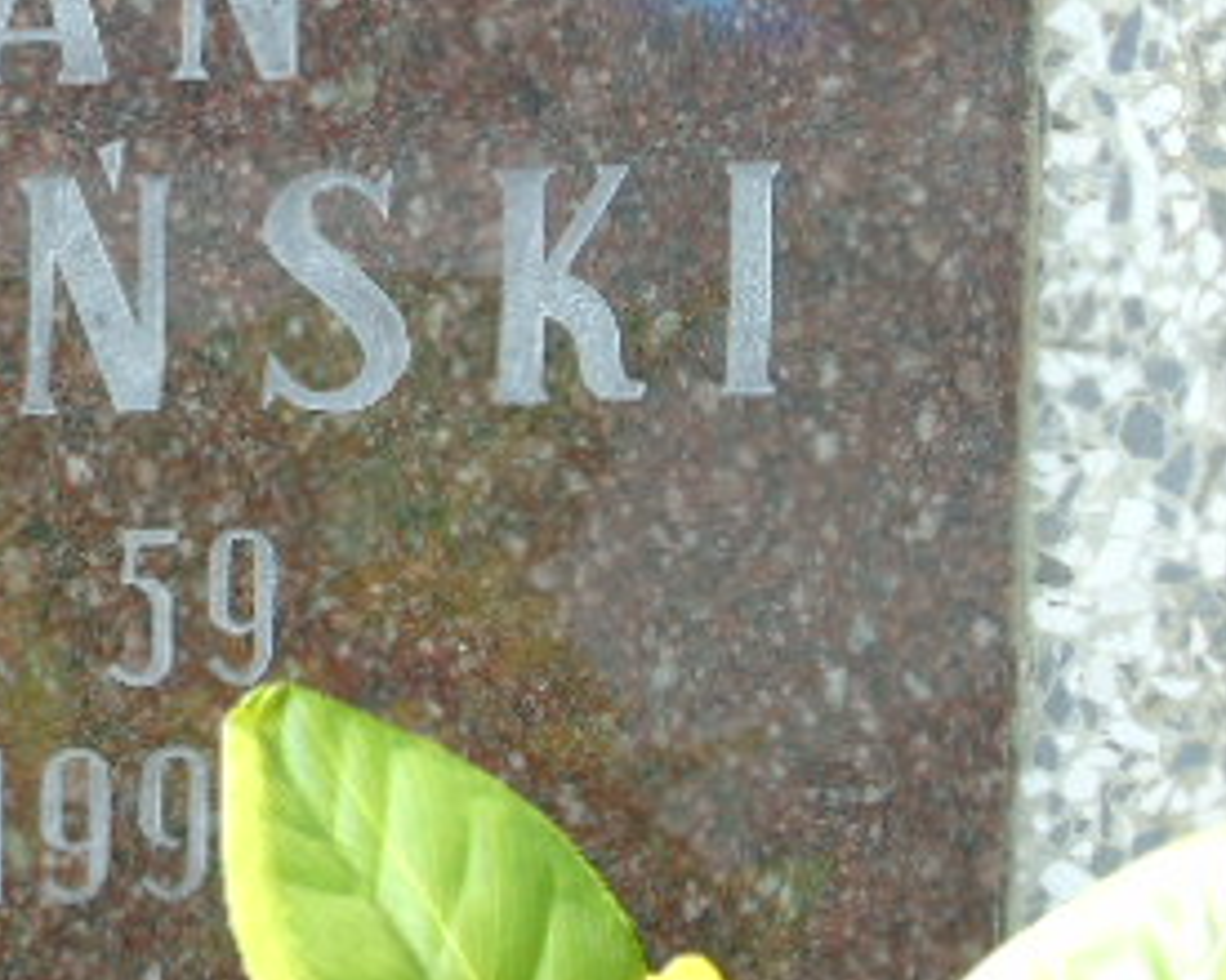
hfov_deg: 6.0
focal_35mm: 322
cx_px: -174
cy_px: 138
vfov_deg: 4.8
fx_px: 11684
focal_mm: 25
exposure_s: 1/125
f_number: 4.7
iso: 100
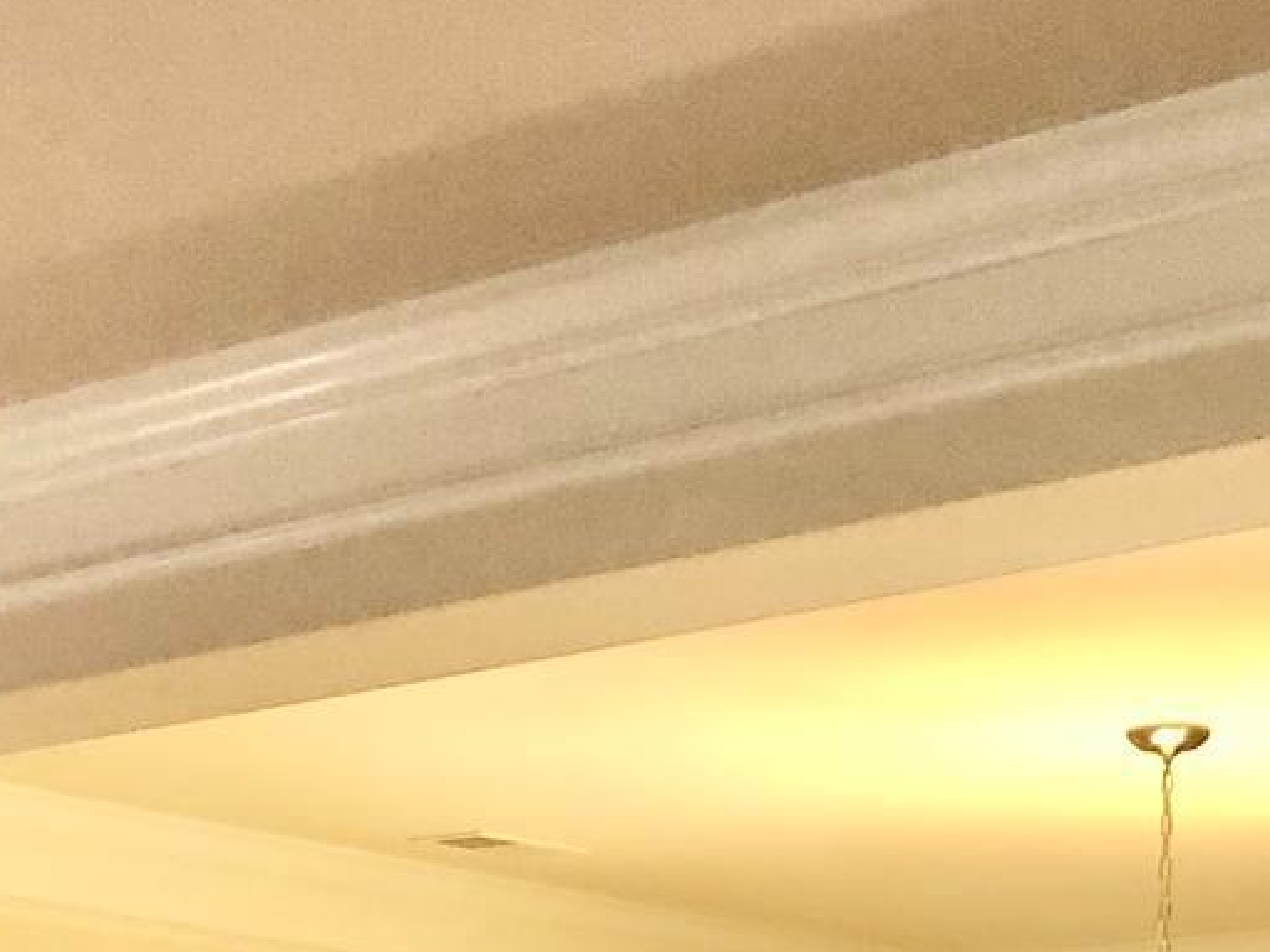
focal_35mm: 112
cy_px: 1649
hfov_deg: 17.6
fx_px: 4109
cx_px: 605
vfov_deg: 12.2
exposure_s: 1/24
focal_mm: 3.99
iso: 40
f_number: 1.8
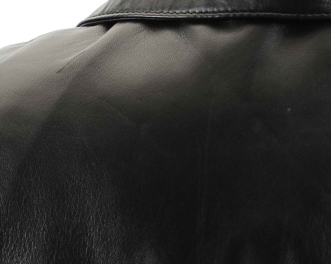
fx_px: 4124
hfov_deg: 4.6
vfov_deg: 3.7
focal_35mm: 421
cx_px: 283
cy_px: 247
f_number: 7.1
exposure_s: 1/80
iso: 160
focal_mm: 92
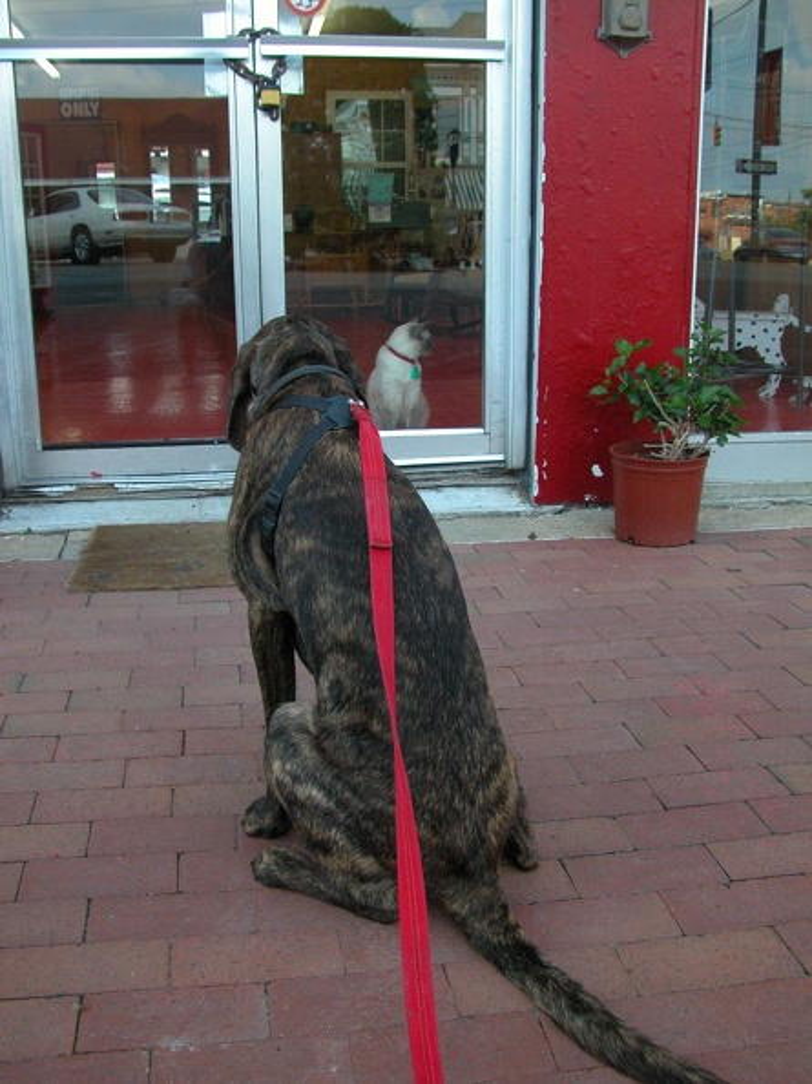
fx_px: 1064
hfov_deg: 41.8
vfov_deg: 54.0
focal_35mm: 34
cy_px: 542
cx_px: 406
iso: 200
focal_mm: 8.9
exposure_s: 1/500
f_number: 3.2
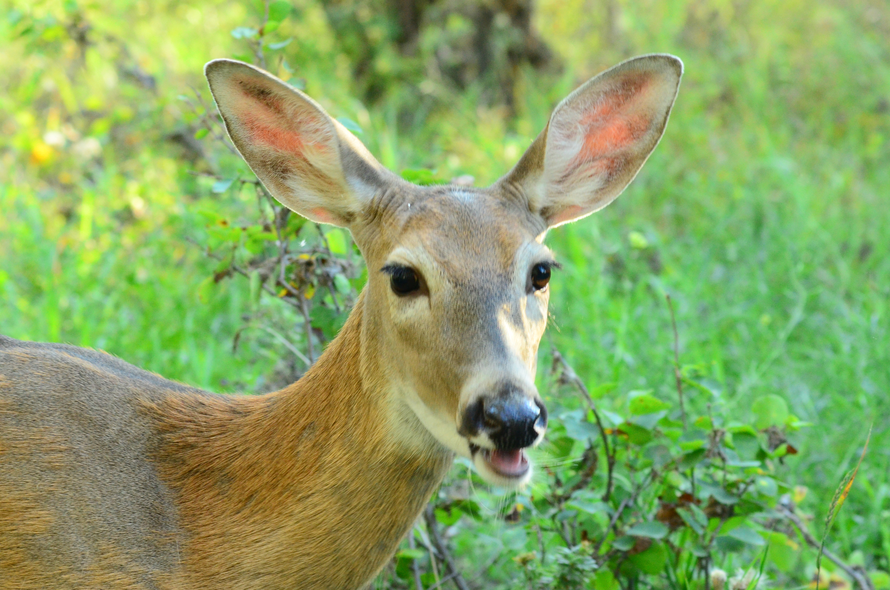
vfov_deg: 6.1
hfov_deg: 9.2
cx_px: 445
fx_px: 5551
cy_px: 295
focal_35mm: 225
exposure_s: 1/125
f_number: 11
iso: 2200
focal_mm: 150
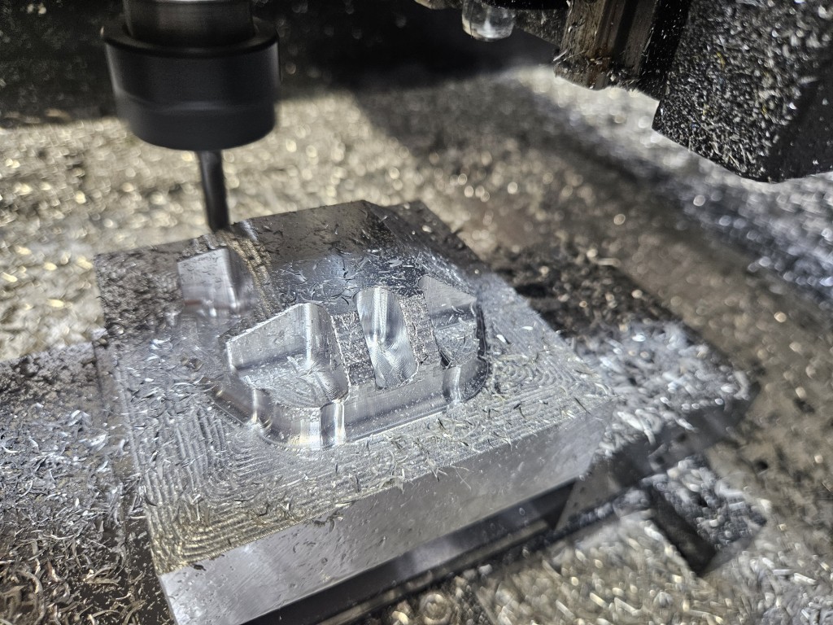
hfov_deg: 73.9
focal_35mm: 23
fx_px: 553
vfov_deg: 58.9
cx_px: 416
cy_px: 312
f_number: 1.8
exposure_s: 1/120
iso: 250
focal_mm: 5.4
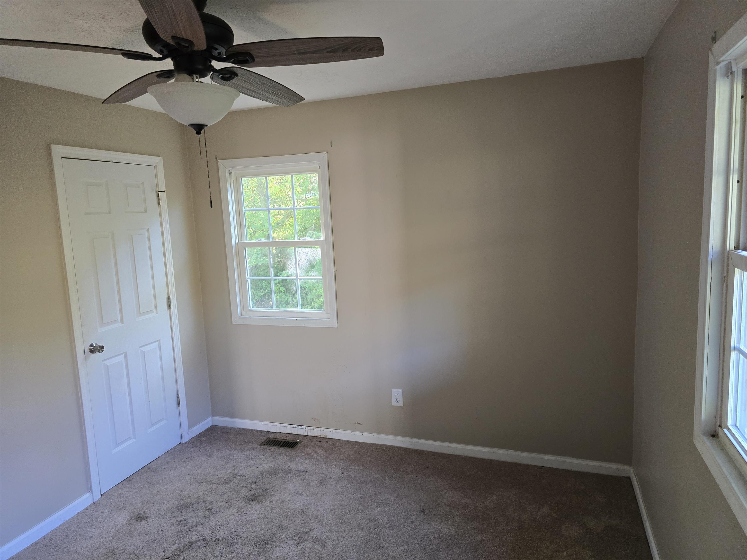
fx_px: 496
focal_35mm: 23
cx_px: 374
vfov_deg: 58.9
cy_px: 280
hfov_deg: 73.9
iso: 400
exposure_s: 1/120
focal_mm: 6.3
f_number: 1.7
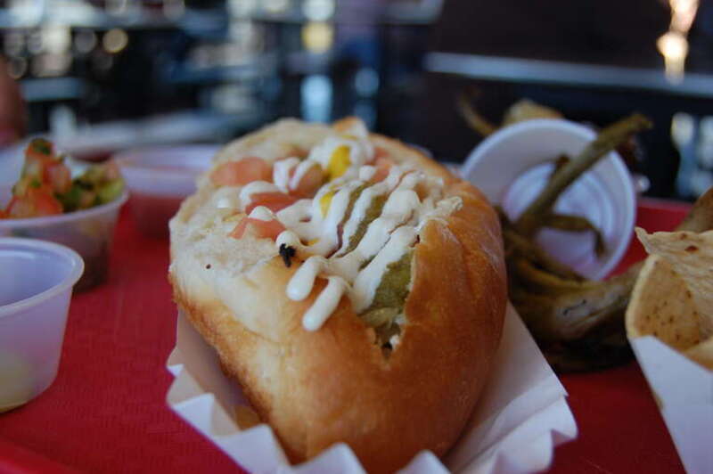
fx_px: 890
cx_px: 356
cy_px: 237
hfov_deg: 43.6
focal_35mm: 45
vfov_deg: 29.8
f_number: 5.6
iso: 400
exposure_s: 1/125
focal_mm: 30
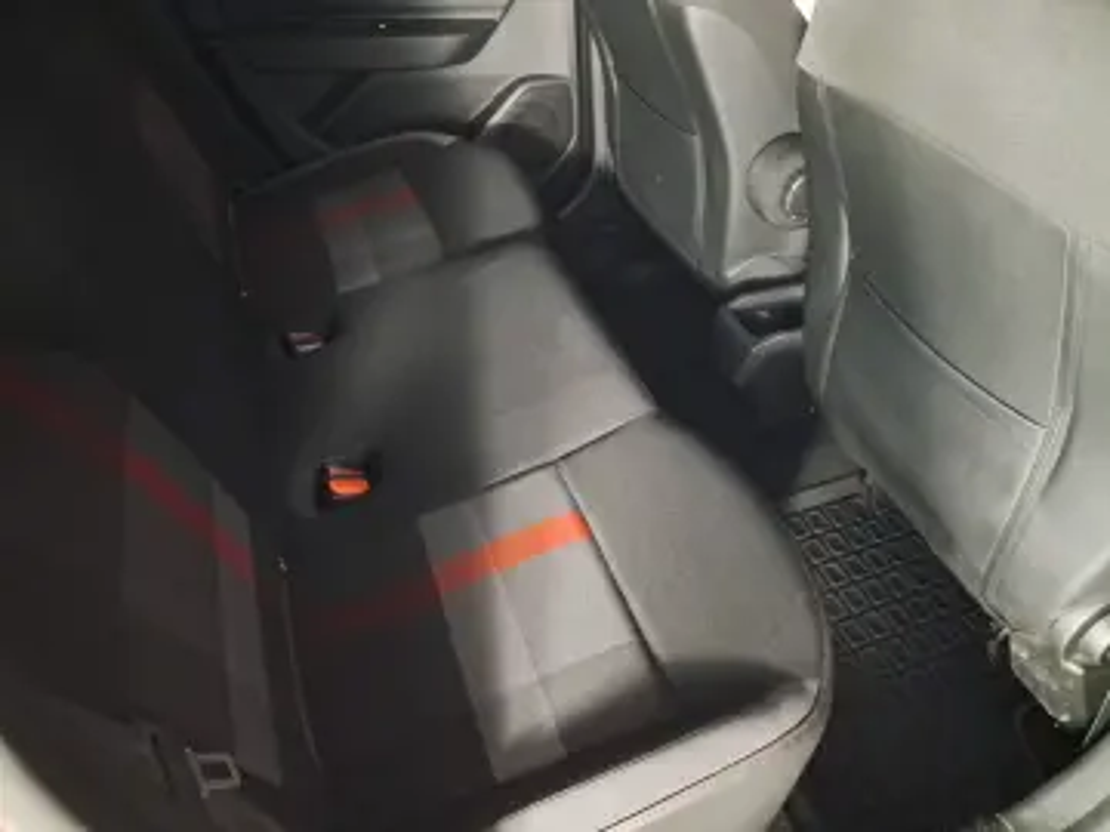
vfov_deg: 51.4
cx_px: 555
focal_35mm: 27
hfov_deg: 65.3
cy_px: 416
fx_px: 866
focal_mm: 4
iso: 1600
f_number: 1.8
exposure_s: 1/10
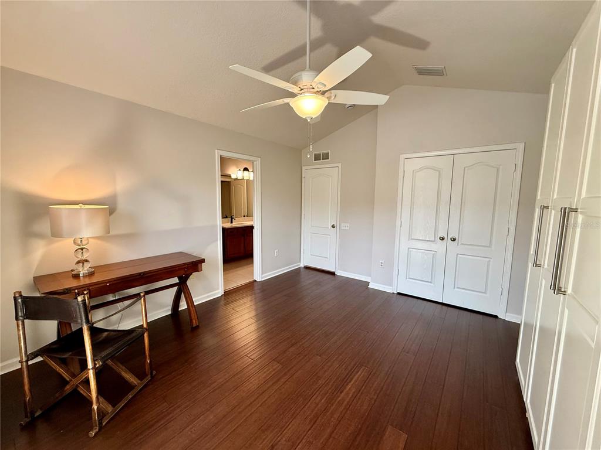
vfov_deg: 85.7
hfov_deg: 102.1
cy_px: 225
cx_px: 300
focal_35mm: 14
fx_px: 243
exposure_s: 1/120
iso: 250
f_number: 2.2
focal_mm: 2.22
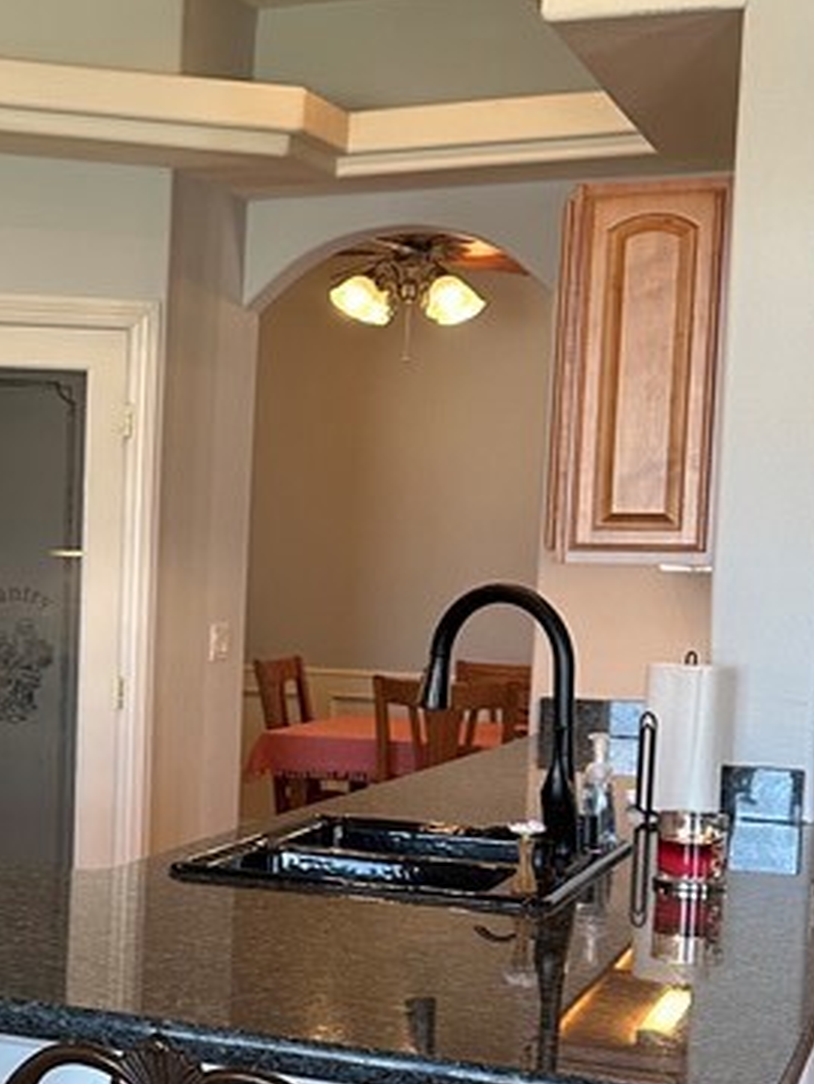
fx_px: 2131
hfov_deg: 20.3
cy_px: 712
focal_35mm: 68
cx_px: -153
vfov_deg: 28.4
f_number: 1.78
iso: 160
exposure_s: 1/120
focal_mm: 6.86
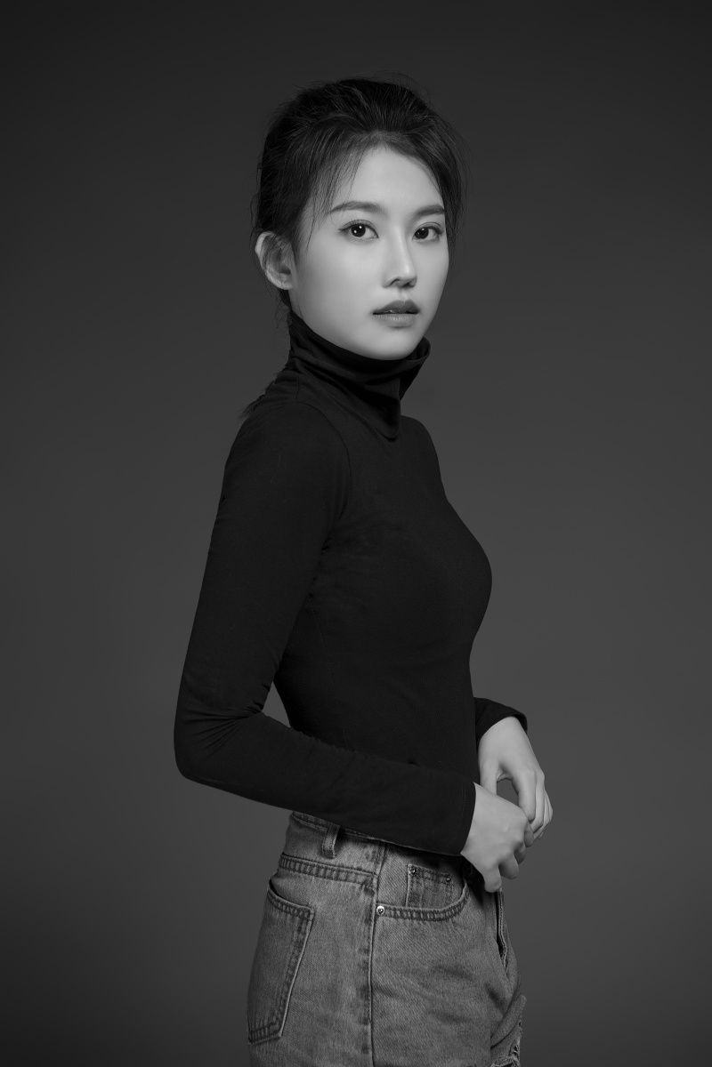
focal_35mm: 56
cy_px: 534
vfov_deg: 35.6
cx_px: 356
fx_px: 1661
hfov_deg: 24.2
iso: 100
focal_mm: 56
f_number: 5.6
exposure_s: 1/125
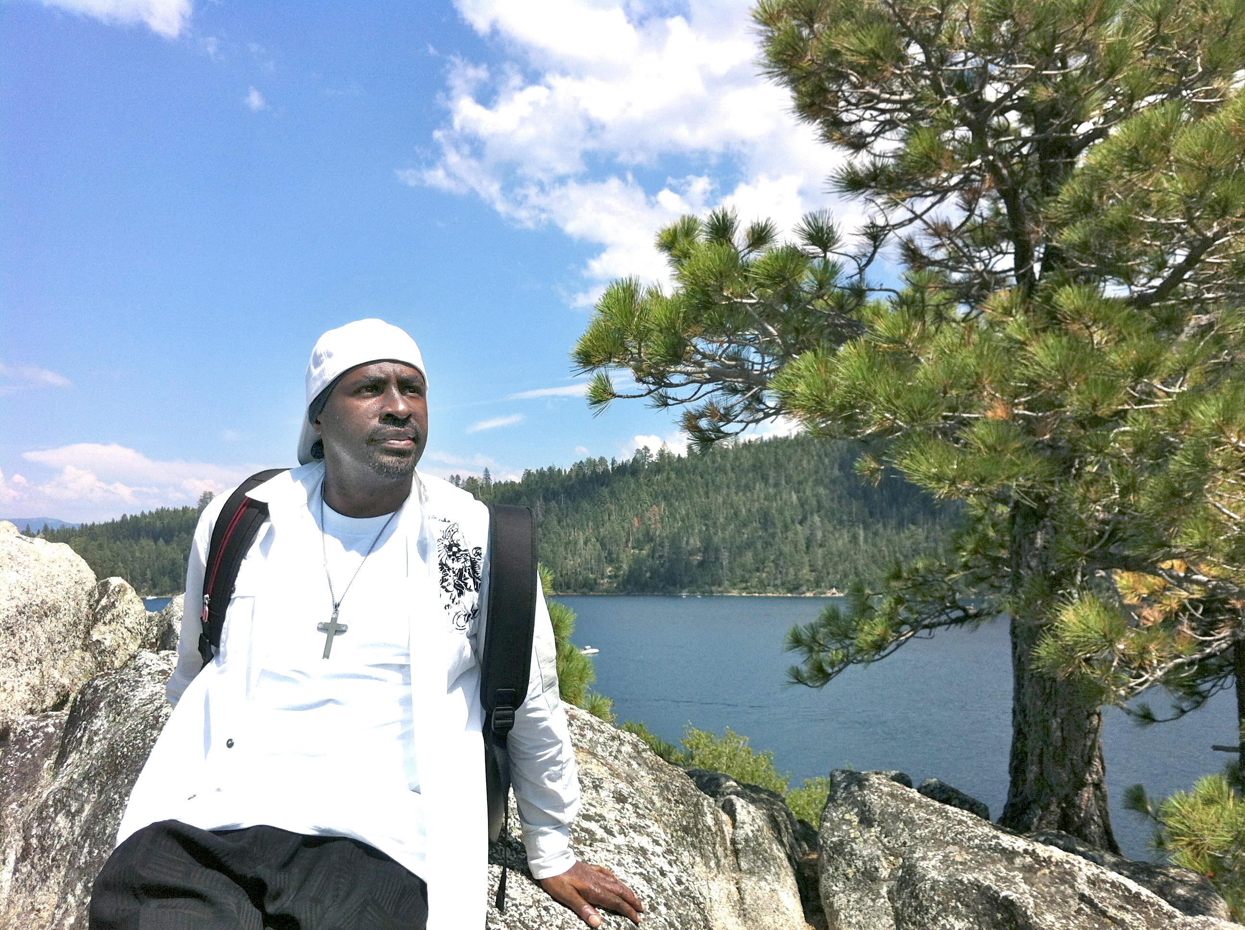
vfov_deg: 40.6
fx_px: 1257
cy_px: 465
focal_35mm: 35
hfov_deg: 52.7
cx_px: 622
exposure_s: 1/1676
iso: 80
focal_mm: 3.85
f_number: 2.8
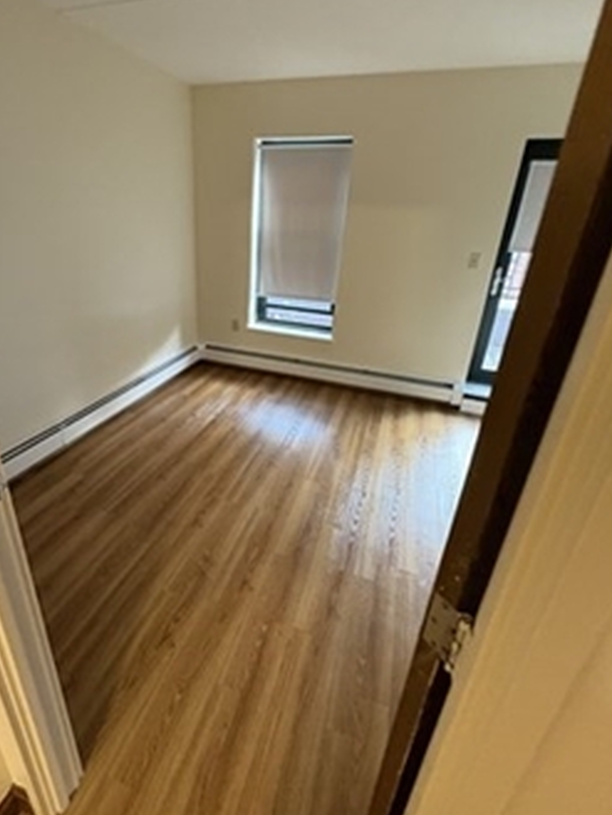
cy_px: 378
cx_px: 268
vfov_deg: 90.9
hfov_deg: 74.4
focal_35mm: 17
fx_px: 400
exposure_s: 1/60
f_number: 2.2
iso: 500
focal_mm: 2.22
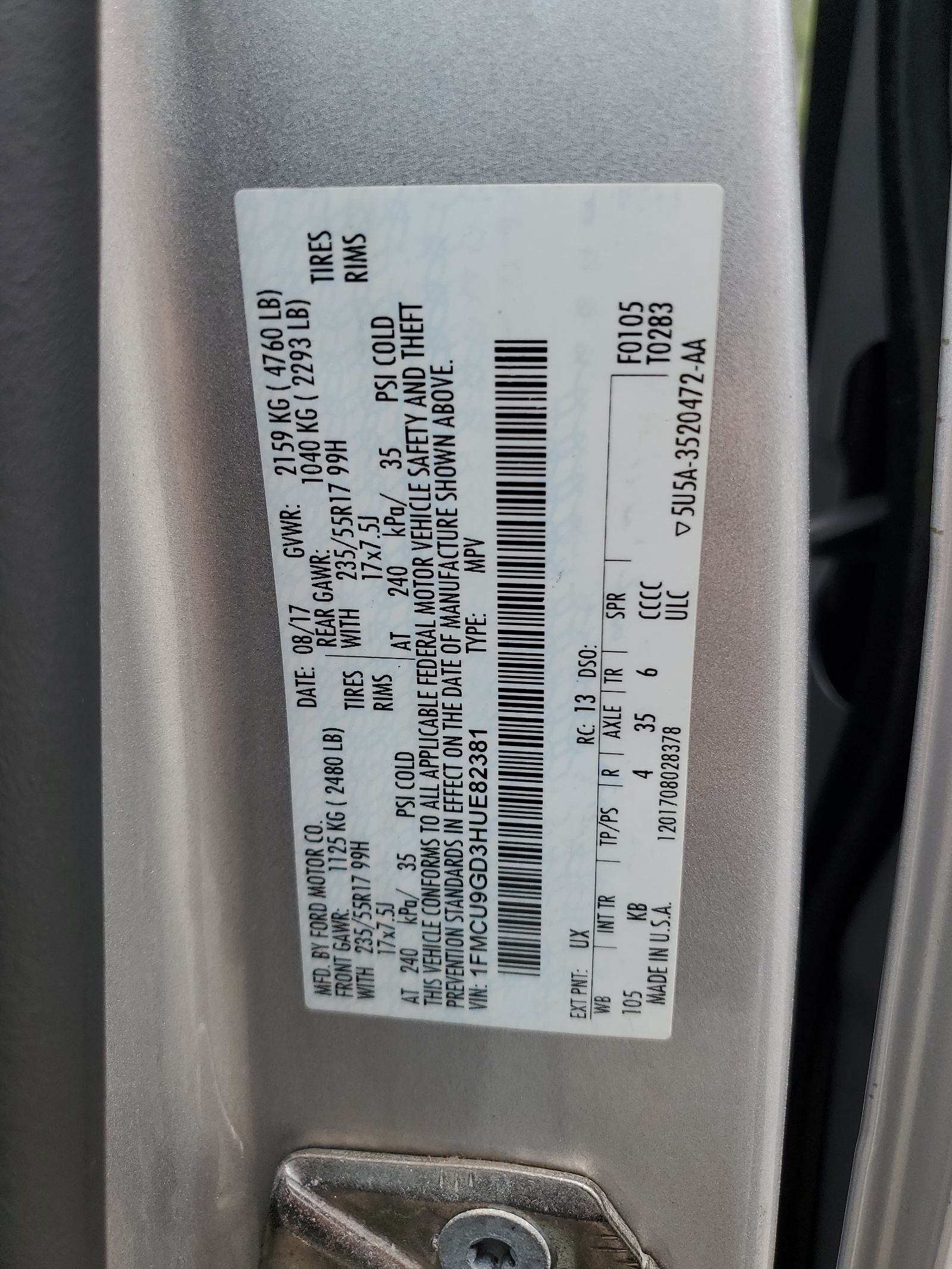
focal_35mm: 26
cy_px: 634
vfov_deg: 67.3
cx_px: 476
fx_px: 953
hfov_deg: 53.1
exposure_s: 1/1429
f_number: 1.5
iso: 50
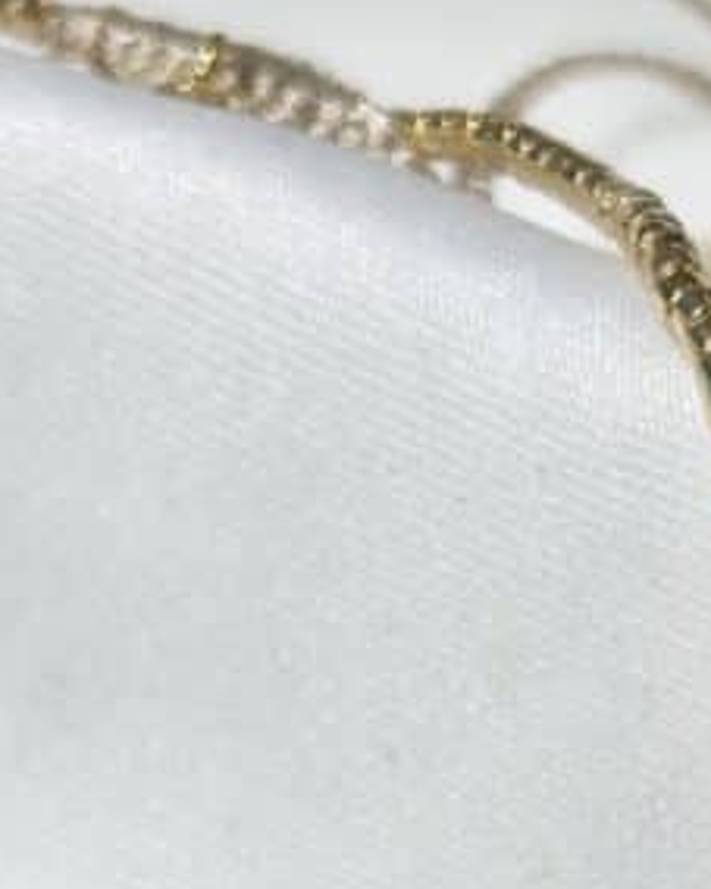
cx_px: 91
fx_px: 4816
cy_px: 1149
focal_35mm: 183
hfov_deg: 8.4
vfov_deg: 10.3
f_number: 1.6
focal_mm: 5.96
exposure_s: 1/329
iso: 32
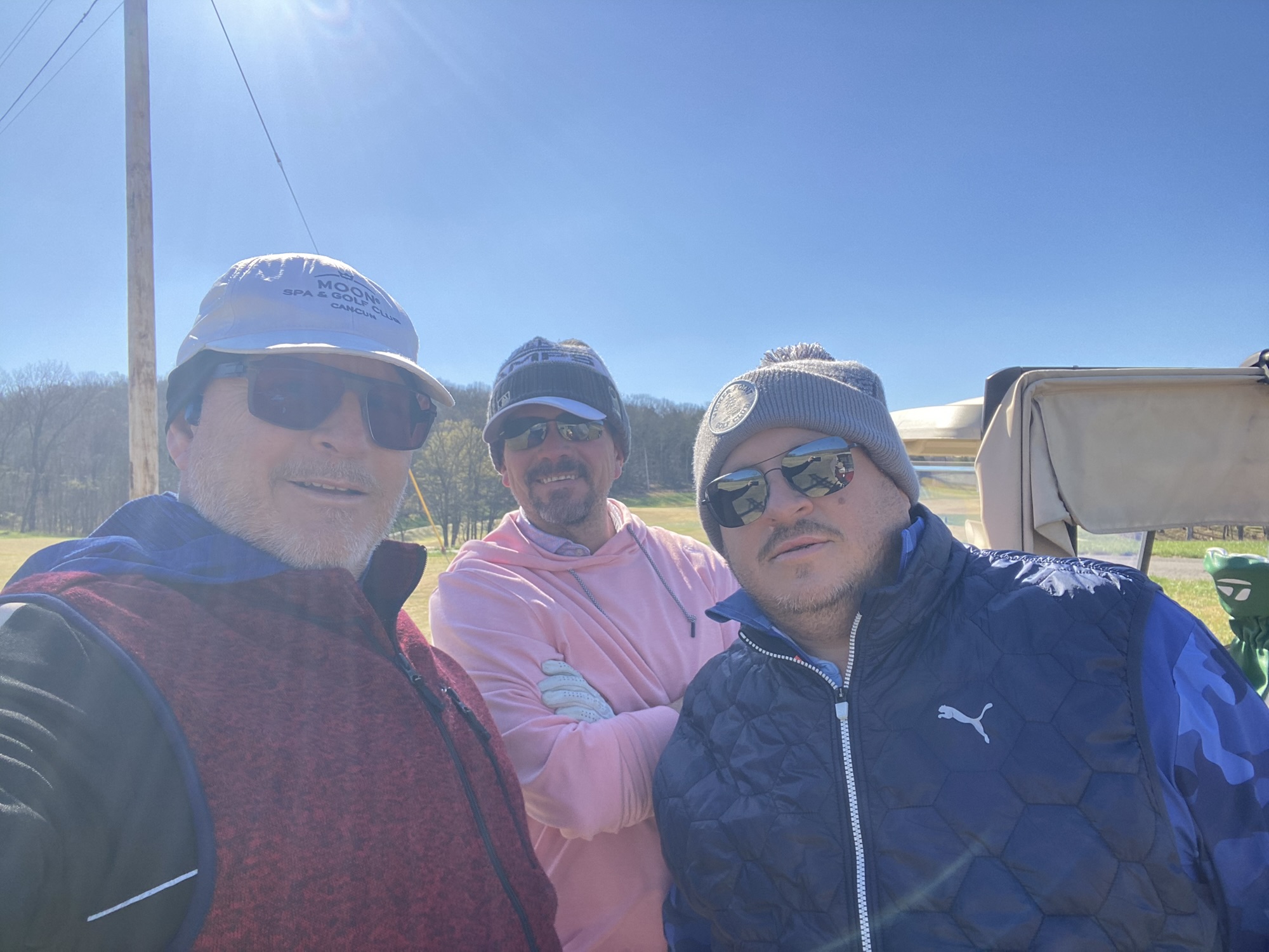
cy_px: 476
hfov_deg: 73.9
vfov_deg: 58.9
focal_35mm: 23
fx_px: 843
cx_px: 634
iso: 25
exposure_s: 1/487
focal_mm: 2.71
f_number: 2.2
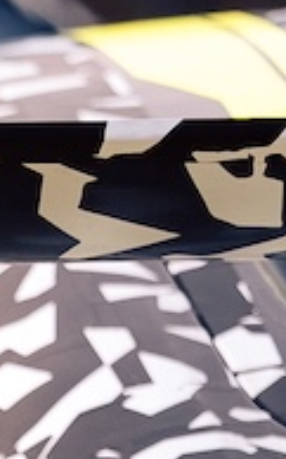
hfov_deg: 1.2
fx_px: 13776
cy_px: 801
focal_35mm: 1103
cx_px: -359
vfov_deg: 1.9
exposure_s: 1/3200
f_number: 2
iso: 250
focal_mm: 131
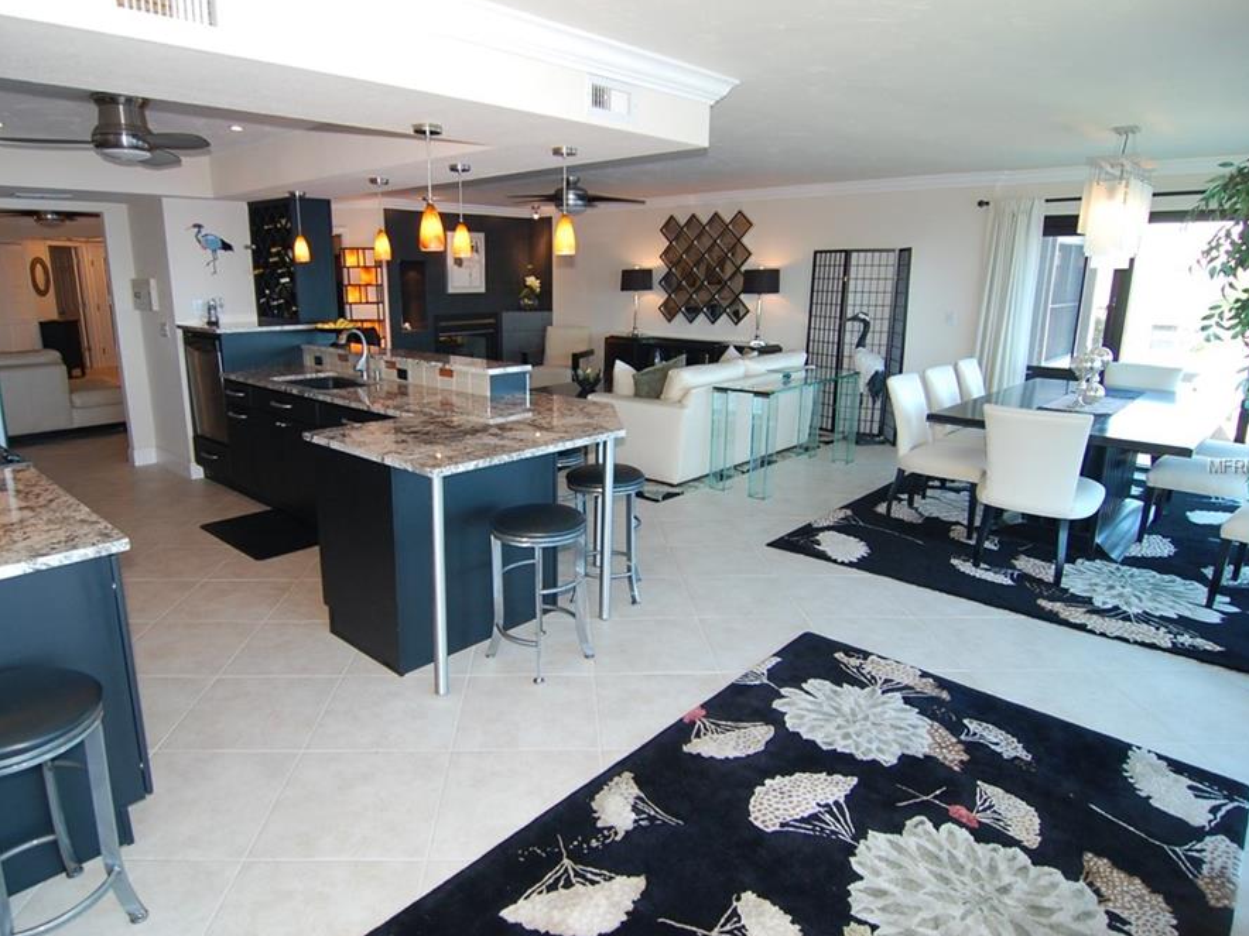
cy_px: 466
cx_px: 564
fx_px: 722
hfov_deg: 81.5
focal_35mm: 20
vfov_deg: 66.0
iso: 400
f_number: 4.5
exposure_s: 1/80
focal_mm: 12
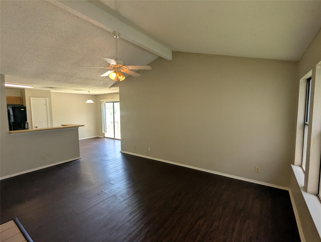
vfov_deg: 78.2
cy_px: 121
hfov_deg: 94.4
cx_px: 160
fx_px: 149
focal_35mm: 16
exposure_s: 1/120
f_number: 2.2
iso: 119
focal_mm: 2.35
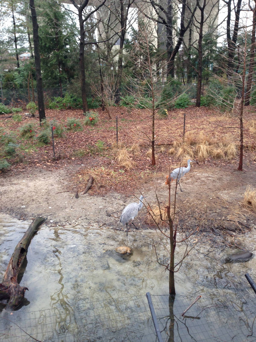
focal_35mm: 33
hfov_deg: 42.9
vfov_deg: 55.4
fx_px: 325
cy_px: 171
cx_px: 128
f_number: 2.4
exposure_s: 1/120
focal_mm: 4.13
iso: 80
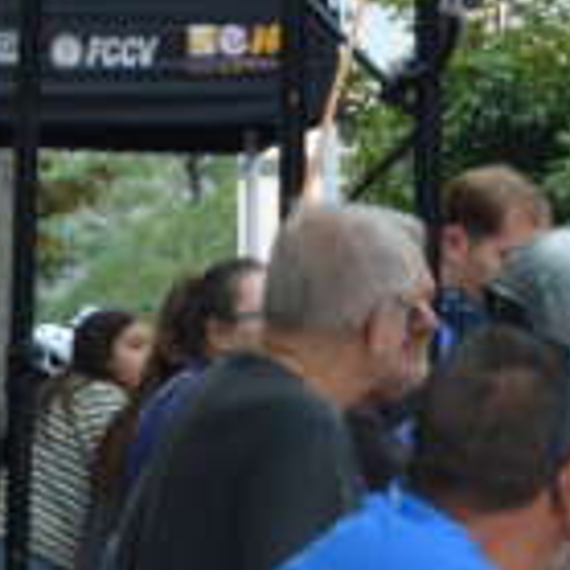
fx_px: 7582
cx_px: 2116
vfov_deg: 4.3
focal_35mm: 407
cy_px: 281
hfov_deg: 4.1
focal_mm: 42
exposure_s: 1/500
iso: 1250
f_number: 4.8
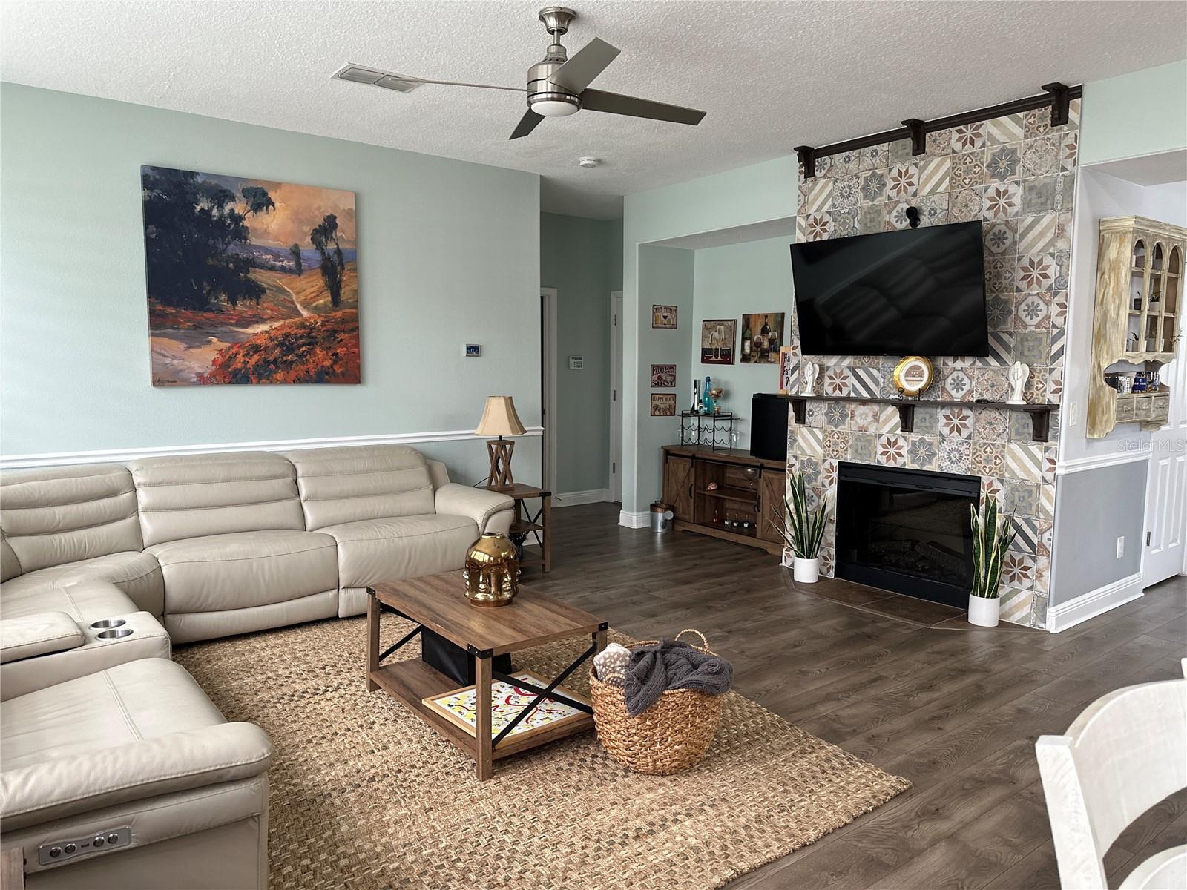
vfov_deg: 56.8
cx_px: 594
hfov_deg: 71.6
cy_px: 445
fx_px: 823
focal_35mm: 24
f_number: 1.78
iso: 250
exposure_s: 1/74
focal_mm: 6.86
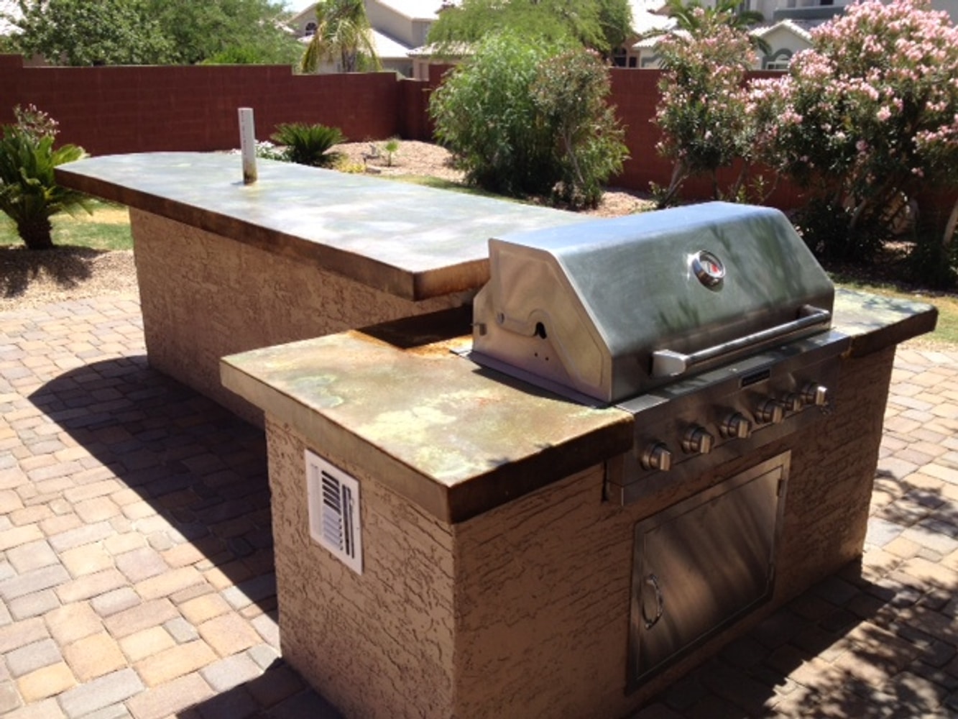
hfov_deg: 52.6
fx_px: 969
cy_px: 360
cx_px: 479
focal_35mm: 35
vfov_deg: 40.7
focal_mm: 4.28
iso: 64
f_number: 2.4
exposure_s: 1/1022
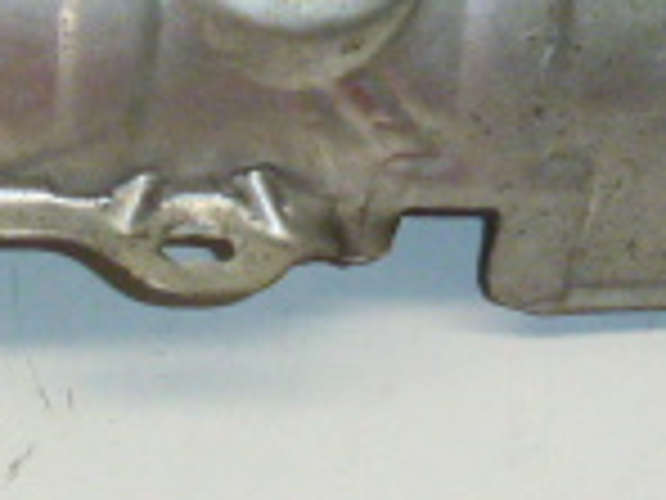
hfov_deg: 18.7
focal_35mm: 104
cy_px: -122
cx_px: 144
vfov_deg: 13.8
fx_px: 2001
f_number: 3.3
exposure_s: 1/400
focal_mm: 4.3
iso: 400
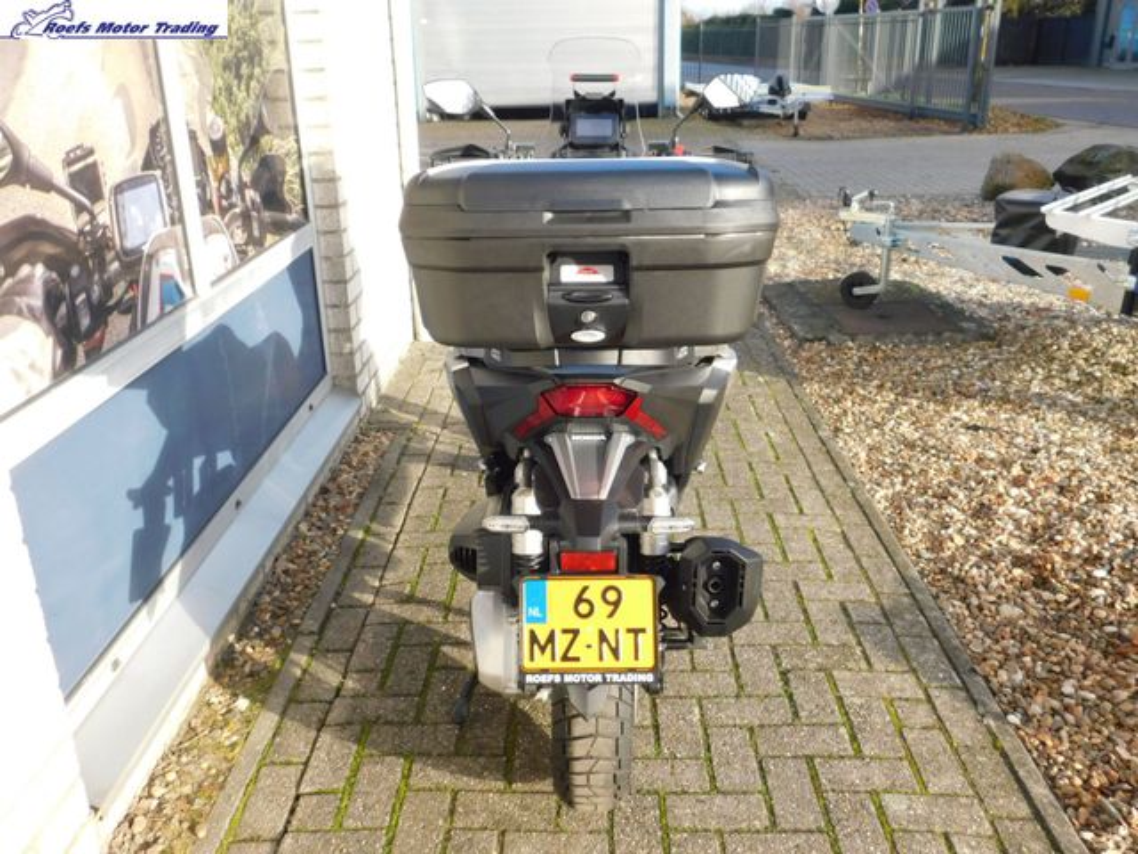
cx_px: 569
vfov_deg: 46.8
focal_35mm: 30
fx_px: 986
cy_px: 427
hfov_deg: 60.0
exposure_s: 1/200
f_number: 3.2
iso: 125
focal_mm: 5.3
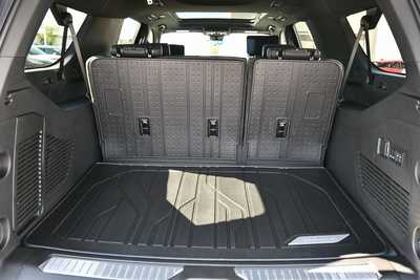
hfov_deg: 61.9
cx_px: 210
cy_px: 140
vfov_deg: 43.6
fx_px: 350
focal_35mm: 30
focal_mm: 20
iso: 1250
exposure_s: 1/125
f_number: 5.6
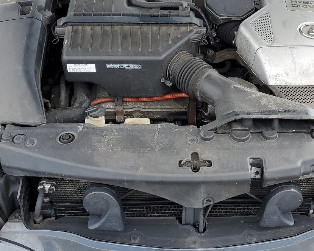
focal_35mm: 49
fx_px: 455
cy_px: 118
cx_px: 175
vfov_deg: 30.8
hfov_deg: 38.0
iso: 50
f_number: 1.5
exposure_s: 1/435
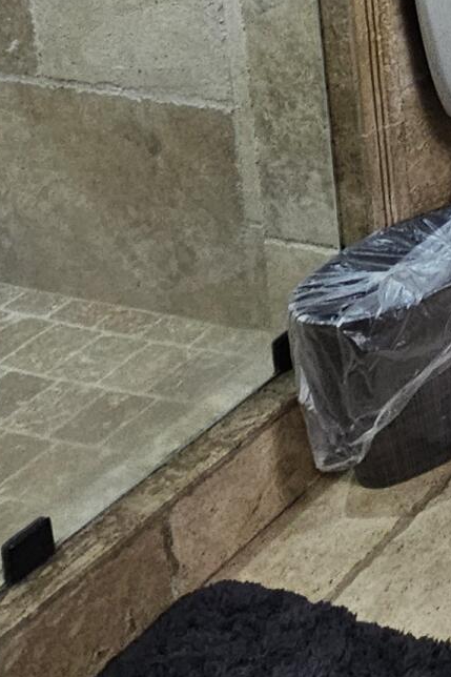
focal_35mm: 63
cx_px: 1074
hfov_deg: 14.5
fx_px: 1184
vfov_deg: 24.3
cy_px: -357
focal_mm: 2.2
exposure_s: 1/30
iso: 320
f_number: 2.2
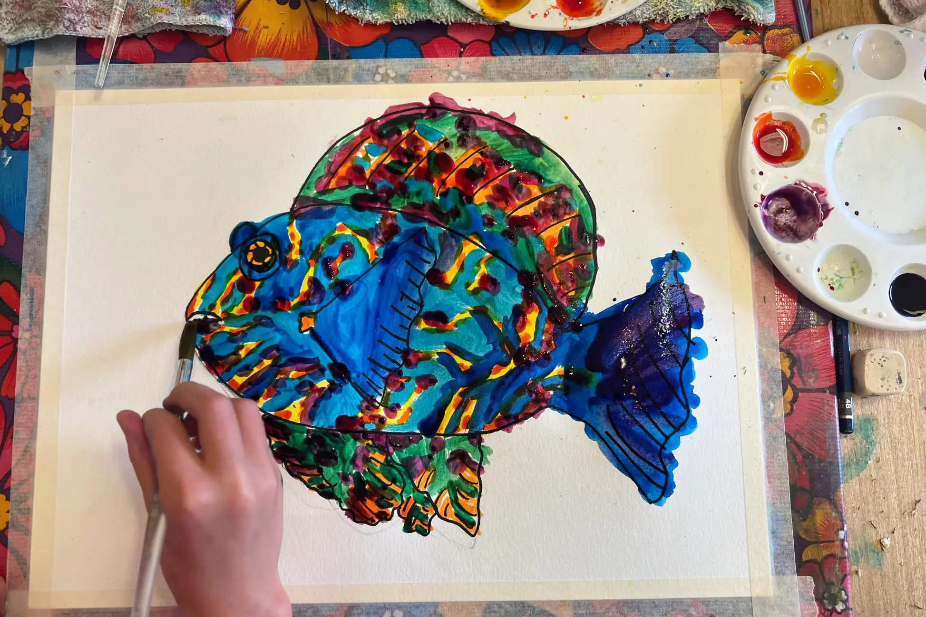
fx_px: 720
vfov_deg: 46.3
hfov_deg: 65.5
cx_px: 460
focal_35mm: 28
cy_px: 345
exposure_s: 1/60
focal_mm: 5.7
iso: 64
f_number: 1.5
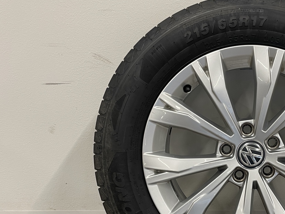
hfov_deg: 39.2
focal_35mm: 46
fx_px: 379
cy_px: 147
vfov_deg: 31.2
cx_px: 240
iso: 64
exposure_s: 1/50
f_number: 1.6
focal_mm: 4.2
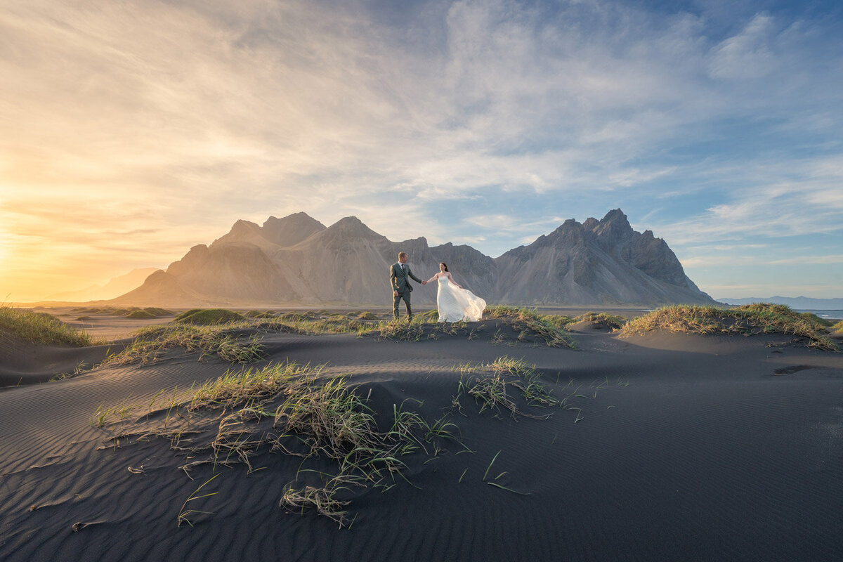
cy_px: 281
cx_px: 422
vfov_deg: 81.2
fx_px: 328
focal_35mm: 14
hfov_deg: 104.3
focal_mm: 14
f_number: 8
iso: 100
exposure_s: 1/200
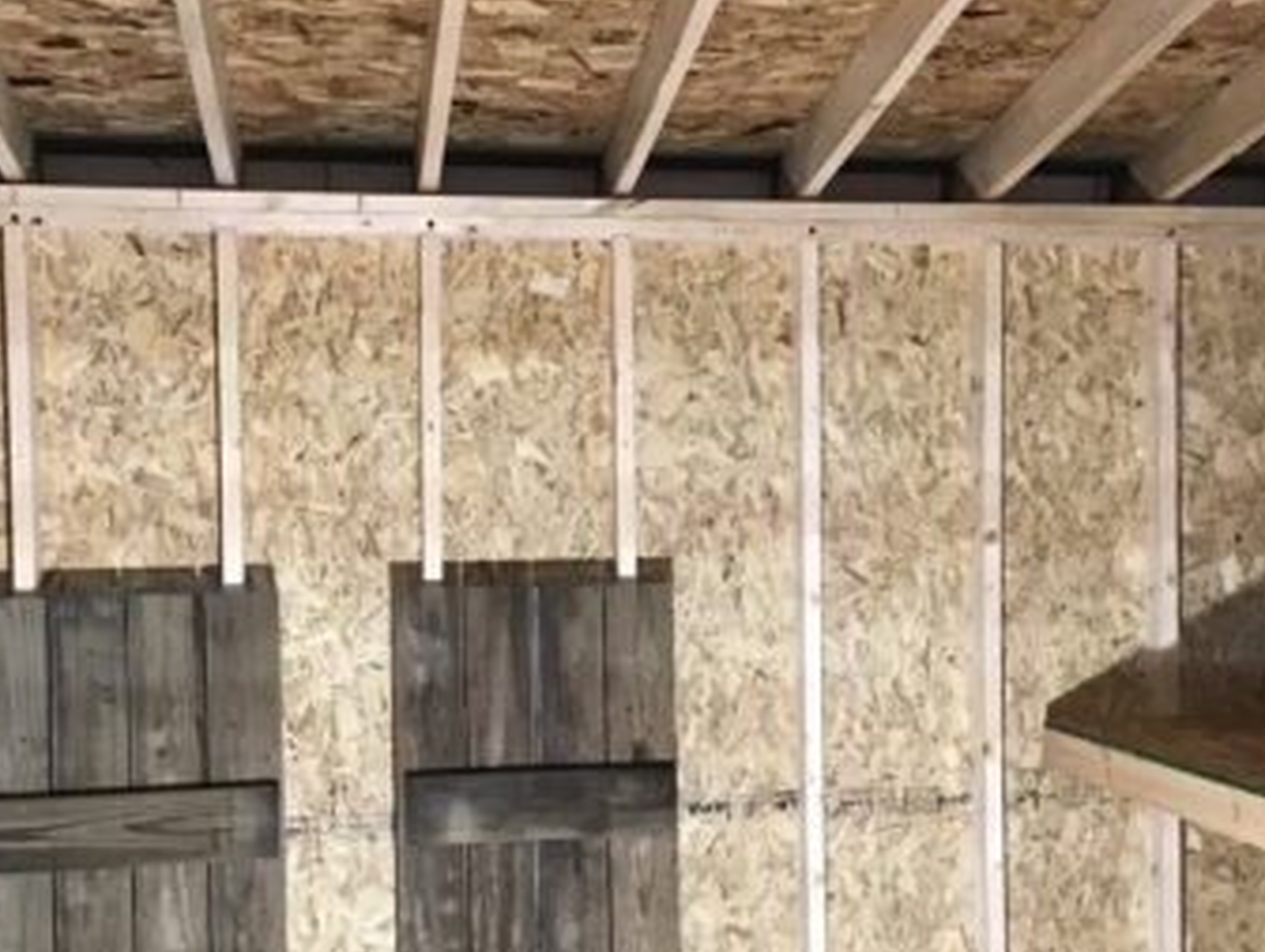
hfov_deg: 40.4
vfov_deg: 30.9
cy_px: 555
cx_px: 625
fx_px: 1720
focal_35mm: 47
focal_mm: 3.3
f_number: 2.4
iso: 200
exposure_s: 1/30
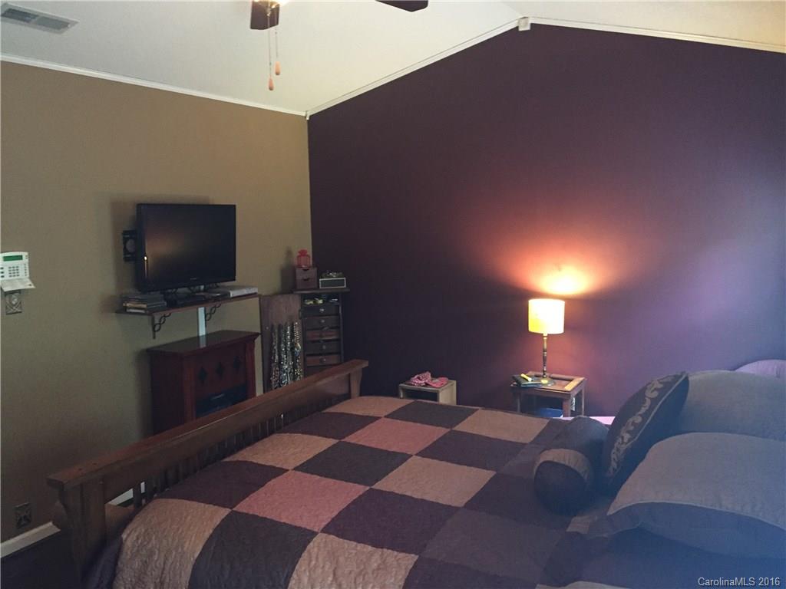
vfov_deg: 48.2
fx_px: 658
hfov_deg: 61.7
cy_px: 294
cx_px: 393
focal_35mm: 29
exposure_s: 1/15
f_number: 2.2
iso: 250
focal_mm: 4.15
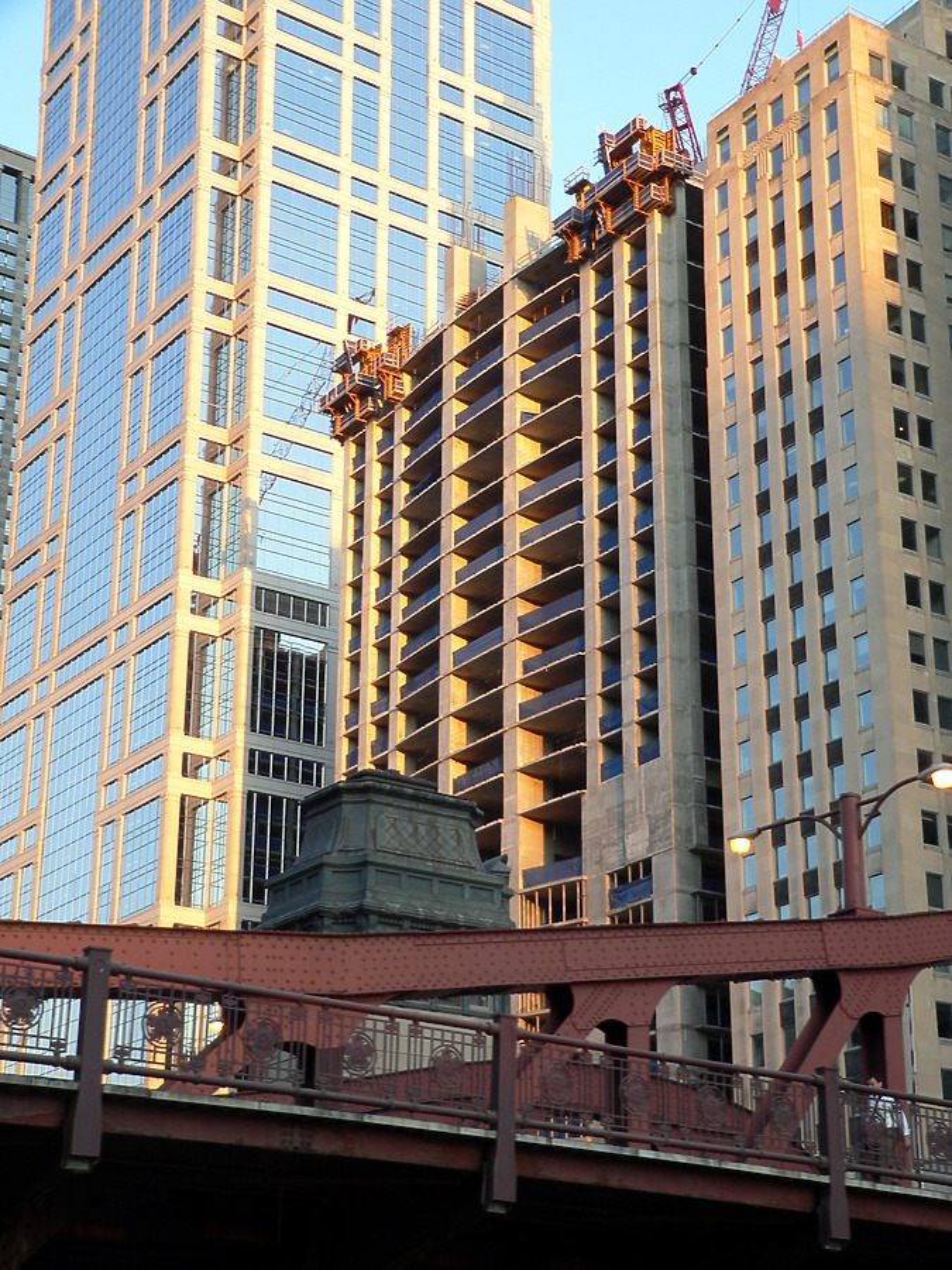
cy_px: 635
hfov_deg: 25.2
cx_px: 476
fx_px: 2127
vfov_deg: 33.2
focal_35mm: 58
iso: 80
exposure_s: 1/60
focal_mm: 9.6
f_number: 2.8
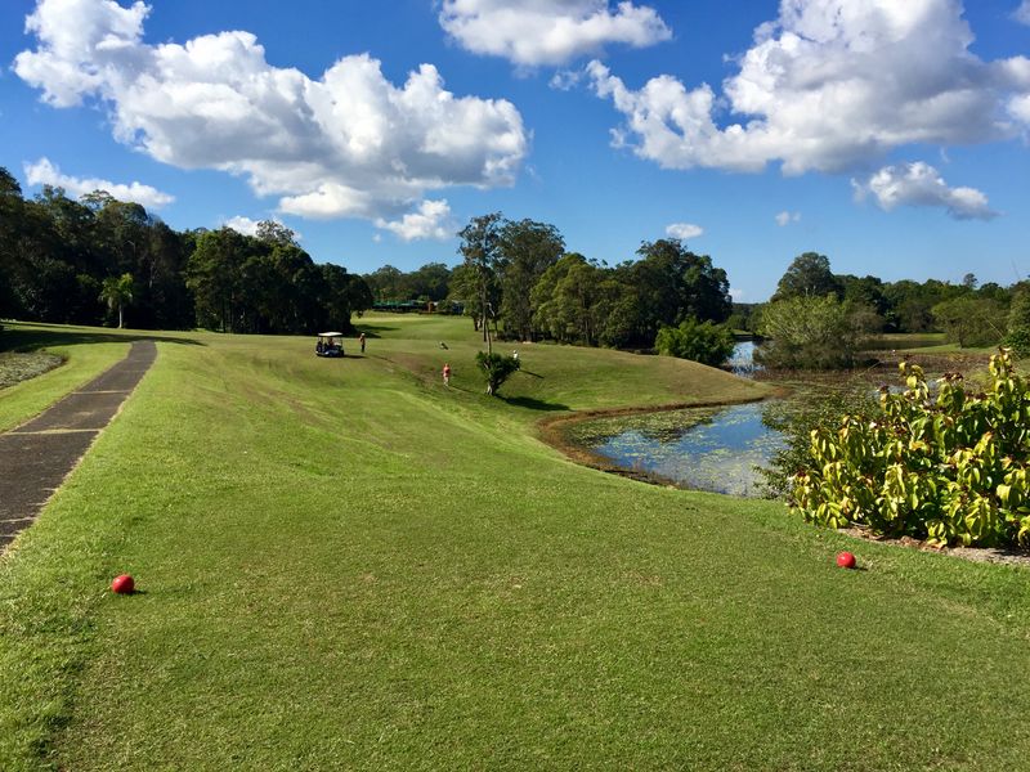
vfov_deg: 48.2
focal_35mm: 29
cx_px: 515
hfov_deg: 61.7
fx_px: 863
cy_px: 386
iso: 32
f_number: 2.2
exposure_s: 1/2326
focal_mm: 4.15
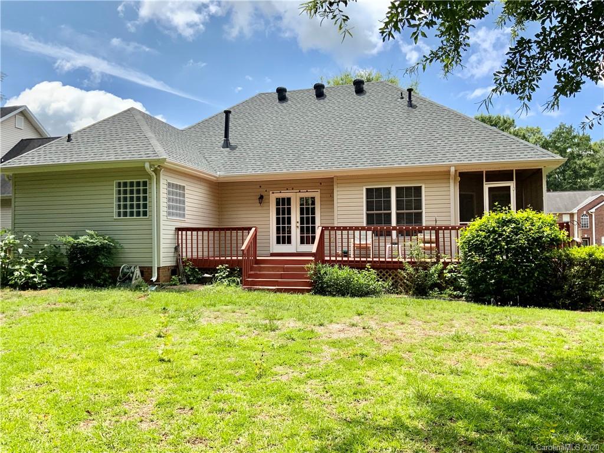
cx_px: 302
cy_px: 226
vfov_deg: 48.2
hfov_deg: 61.7
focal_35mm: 29
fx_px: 506
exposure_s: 1/1076
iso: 16
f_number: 1.8
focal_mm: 3
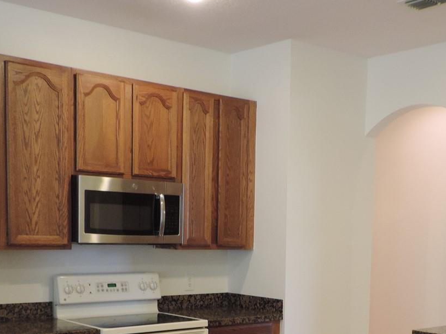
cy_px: 310
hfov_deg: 34.8
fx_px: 709
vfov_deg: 25.6
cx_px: 266
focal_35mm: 55
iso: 400
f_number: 3.1
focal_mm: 4.9
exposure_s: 1/30
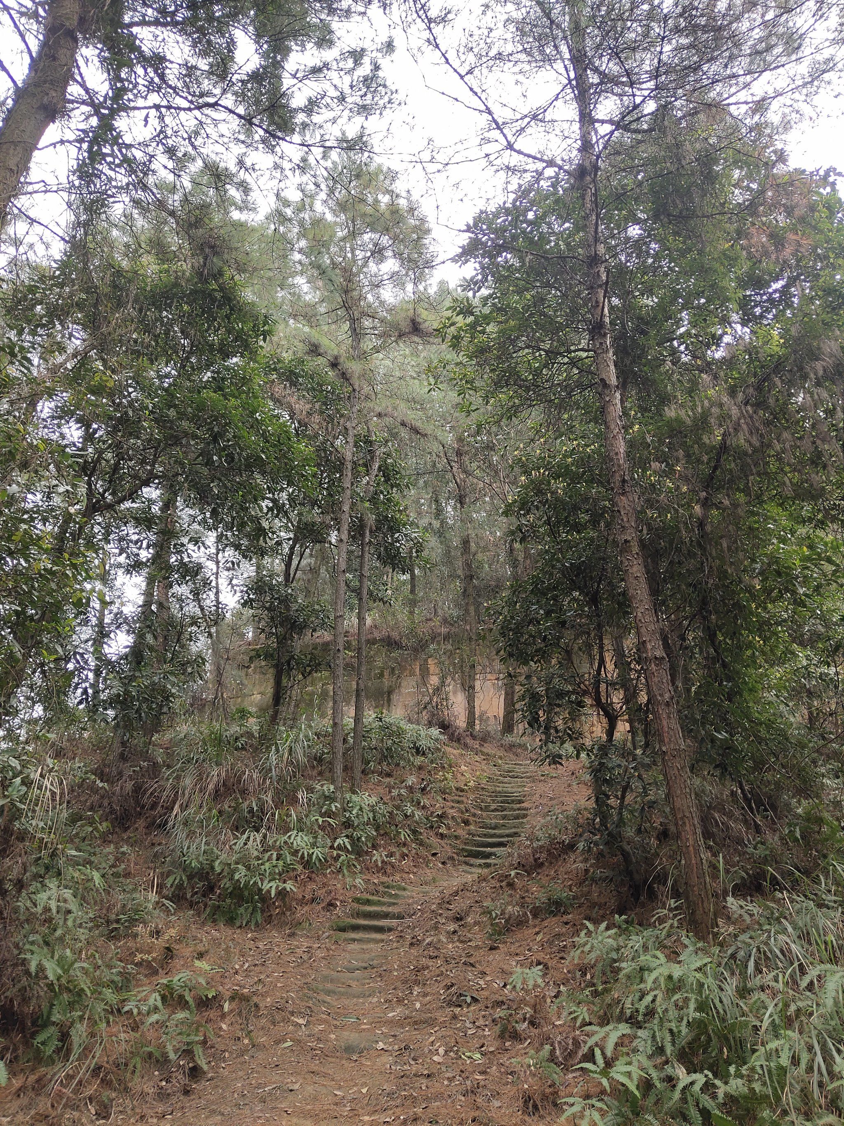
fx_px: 943
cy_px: 563
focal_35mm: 29
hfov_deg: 48.2
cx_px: 422
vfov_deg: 61.7
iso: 159
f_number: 1.8
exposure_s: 1/104
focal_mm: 4.27
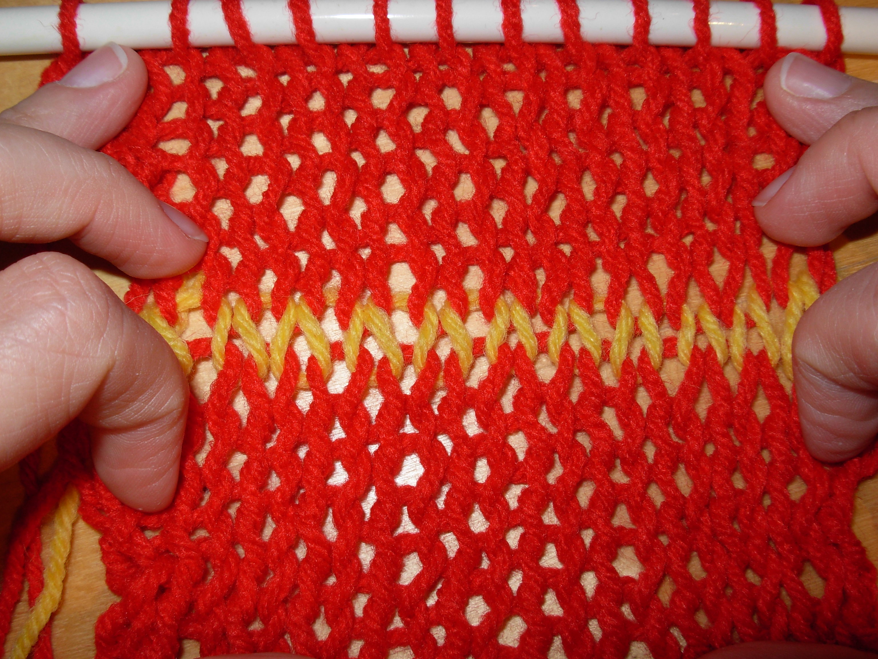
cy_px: 330
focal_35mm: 38
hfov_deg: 49.0
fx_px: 964
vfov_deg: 37.7
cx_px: 439
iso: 79
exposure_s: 1/32
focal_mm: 6.3
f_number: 4.9
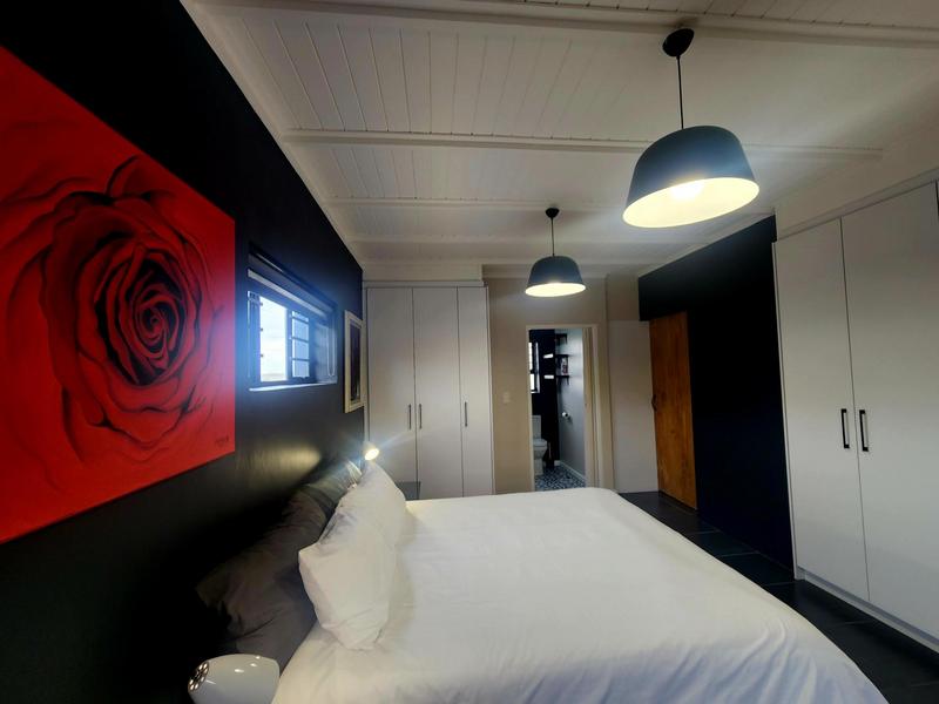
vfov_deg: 89.9
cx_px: 470
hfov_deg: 106.2
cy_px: 352
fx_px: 353
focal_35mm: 13
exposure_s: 1/50.3
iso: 64
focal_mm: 2.2
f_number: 2.2
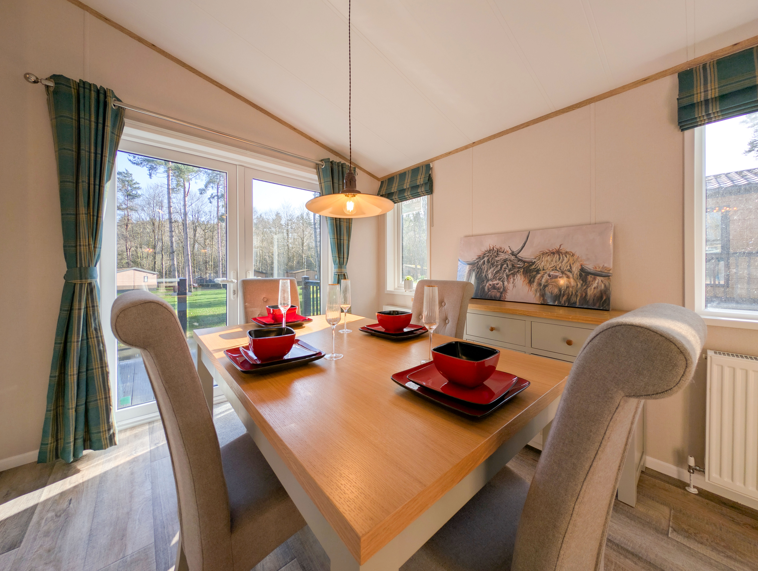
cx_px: 379
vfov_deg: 94.6
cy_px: 286
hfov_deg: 110.5
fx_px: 263
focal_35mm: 12
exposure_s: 1/449
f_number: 1.95
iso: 43
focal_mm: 2.23
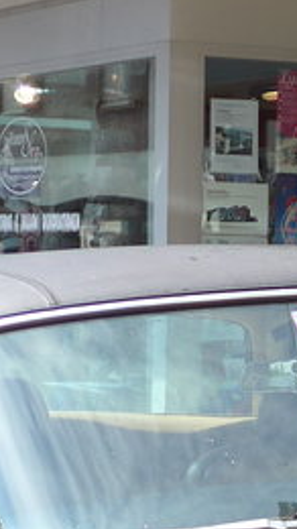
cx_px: 535
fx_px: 2888
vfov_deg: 10.2
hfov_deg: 5.8
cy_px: 747
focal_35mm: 206
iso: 80
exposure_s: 1/500
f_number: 2.8
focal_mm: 8.4
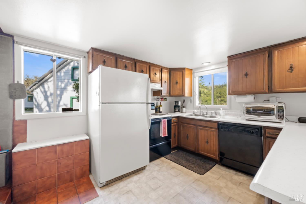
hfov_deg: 104.3
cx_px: 153
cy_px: 102
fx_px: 119
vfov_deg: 81.2
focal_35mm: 14
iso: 800
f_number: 8
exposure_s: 1/80
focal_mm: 14
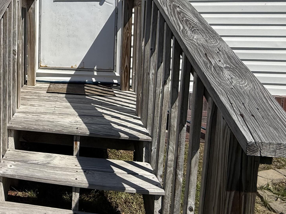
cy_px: 41
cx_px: 42
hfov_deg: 55.5
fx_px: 240
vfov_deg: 45.7
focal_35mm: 29
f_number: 2.2
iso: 50
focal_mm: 2.22
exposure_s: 1/5155
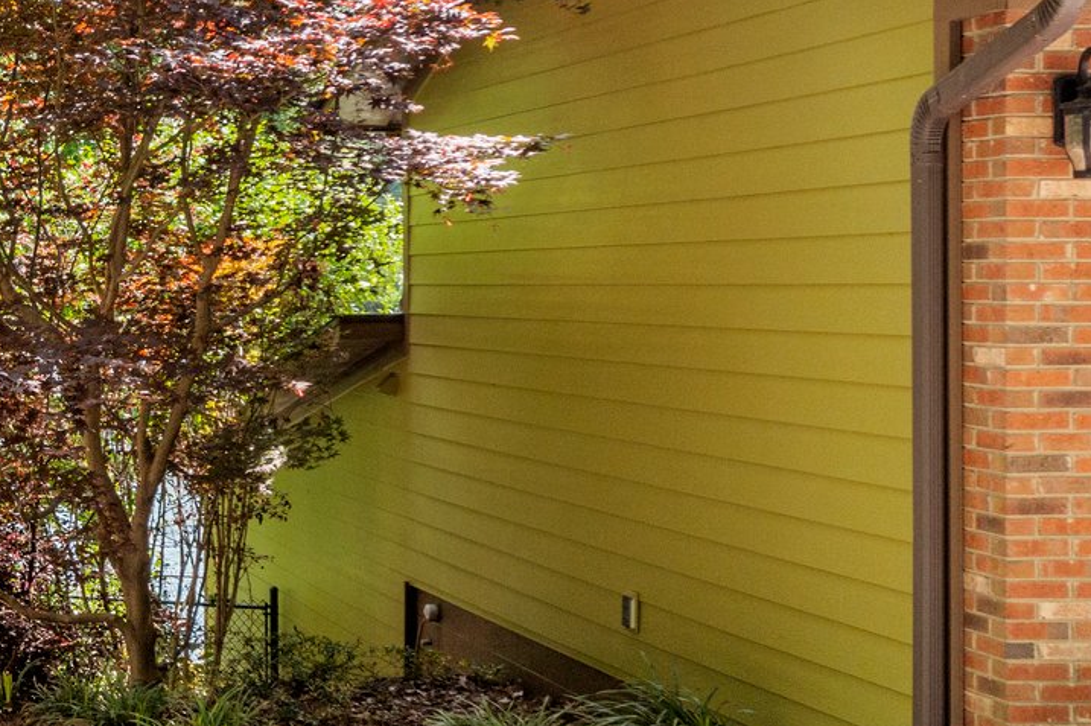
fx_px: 2423
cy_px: 326
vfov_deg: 17.0
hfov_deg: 22.6
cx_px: -341
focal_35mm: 80
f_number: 4.5
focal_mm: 10.26
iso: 100
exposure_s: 1/200
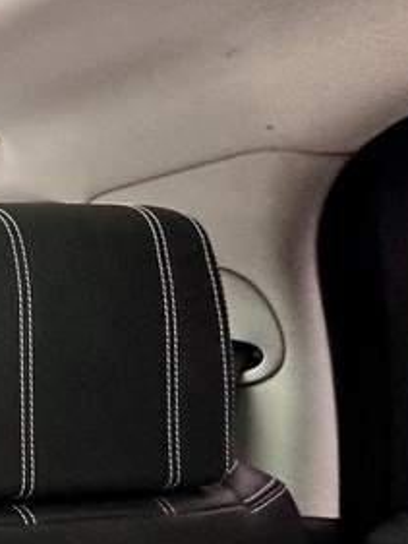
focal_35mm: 51
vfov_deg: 35.9
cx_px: -491
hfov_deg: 16.8
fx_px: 801
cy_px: 455
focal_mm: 2.22
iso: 320
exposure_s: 1/76
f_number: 2.2
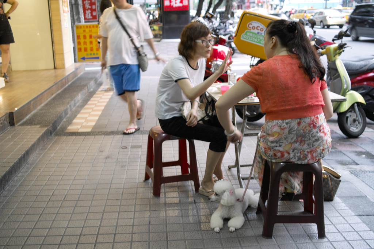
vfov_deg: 32.6
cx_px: 187
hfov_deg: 47.4
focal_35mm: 41
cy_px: 124
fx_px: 426
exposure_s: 1/25
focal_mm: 24.2
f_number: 2.8
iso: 200
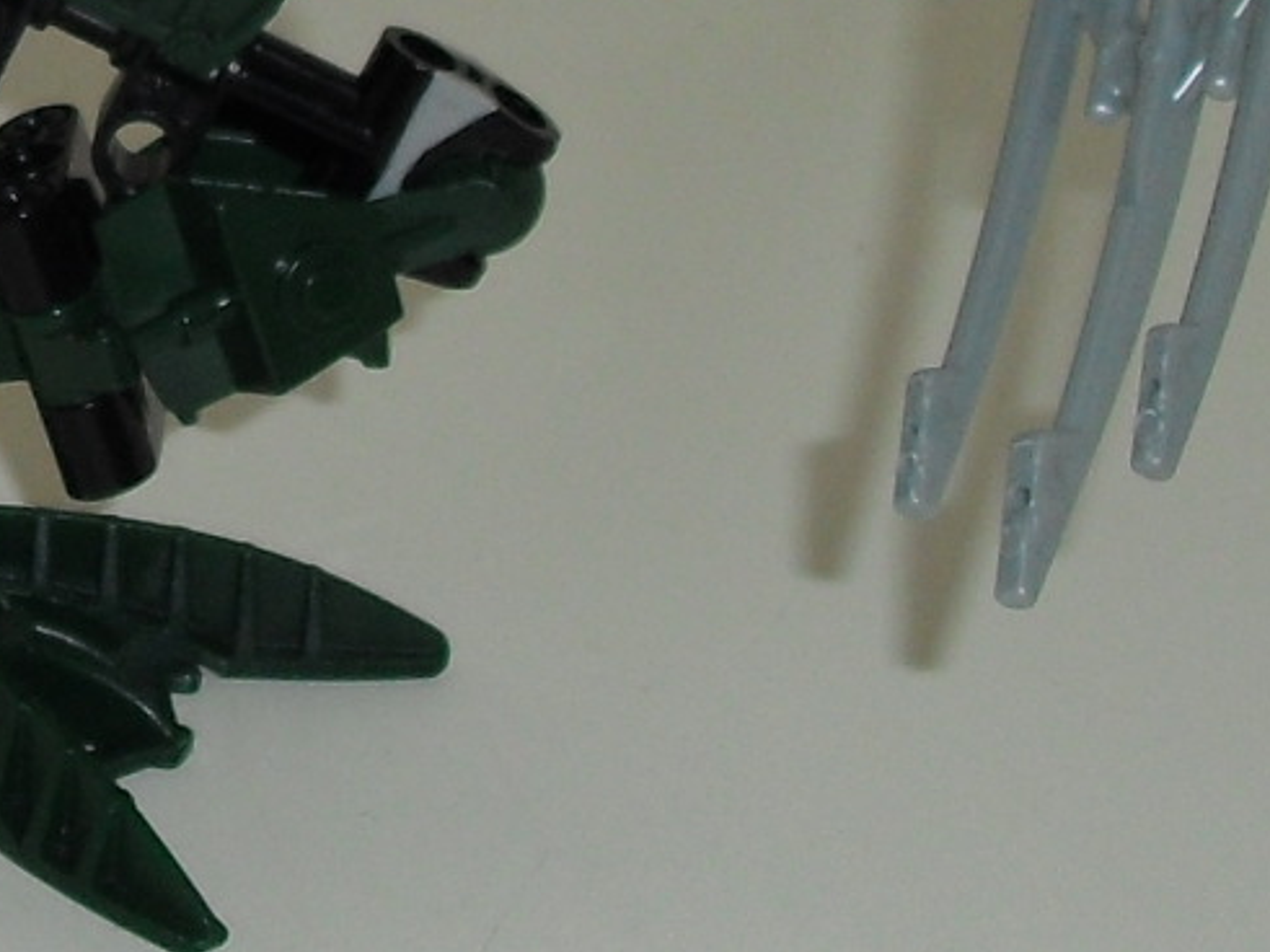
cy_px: -370
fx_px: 6199
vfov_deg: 8.6
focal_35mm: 169
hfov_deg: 11.4
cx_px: -453
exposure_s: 1/60
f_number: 3.1
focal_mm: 6.3
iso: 100
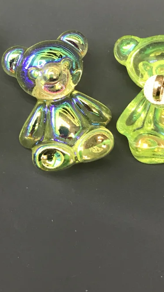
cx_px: 40
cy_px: 46
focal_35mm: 67
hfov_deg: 17.9
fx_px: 518
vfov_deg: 30.4
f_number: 1.8
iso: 40
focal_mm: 3.99
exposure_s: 1/20
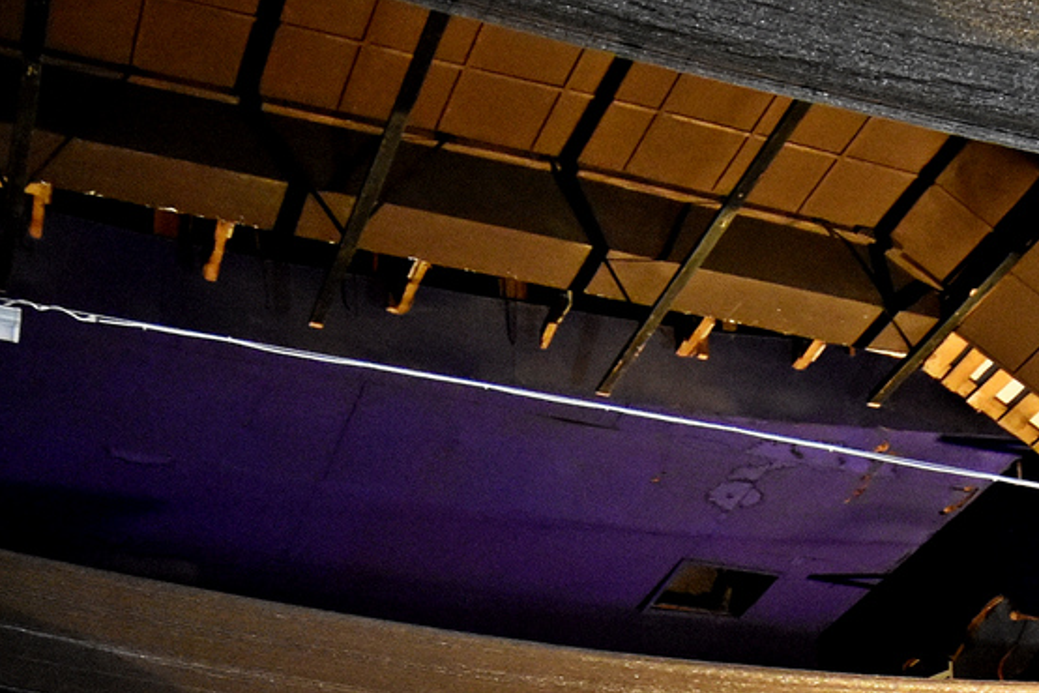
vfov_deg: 20.3
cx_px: 623
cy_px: 911
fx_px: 1756
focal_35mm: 61
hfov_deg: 32.9
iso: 2500
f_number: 3.5
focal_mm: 11
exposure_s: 1/25
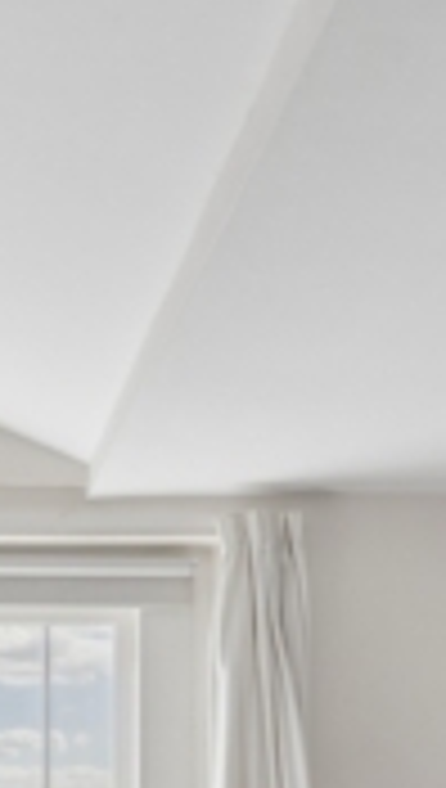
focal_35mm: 62
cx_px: -54
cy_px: 862
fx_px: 1298
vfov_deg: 30.3
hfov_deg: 18.7
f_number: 8
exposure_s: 1/200
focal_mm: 17
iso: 125
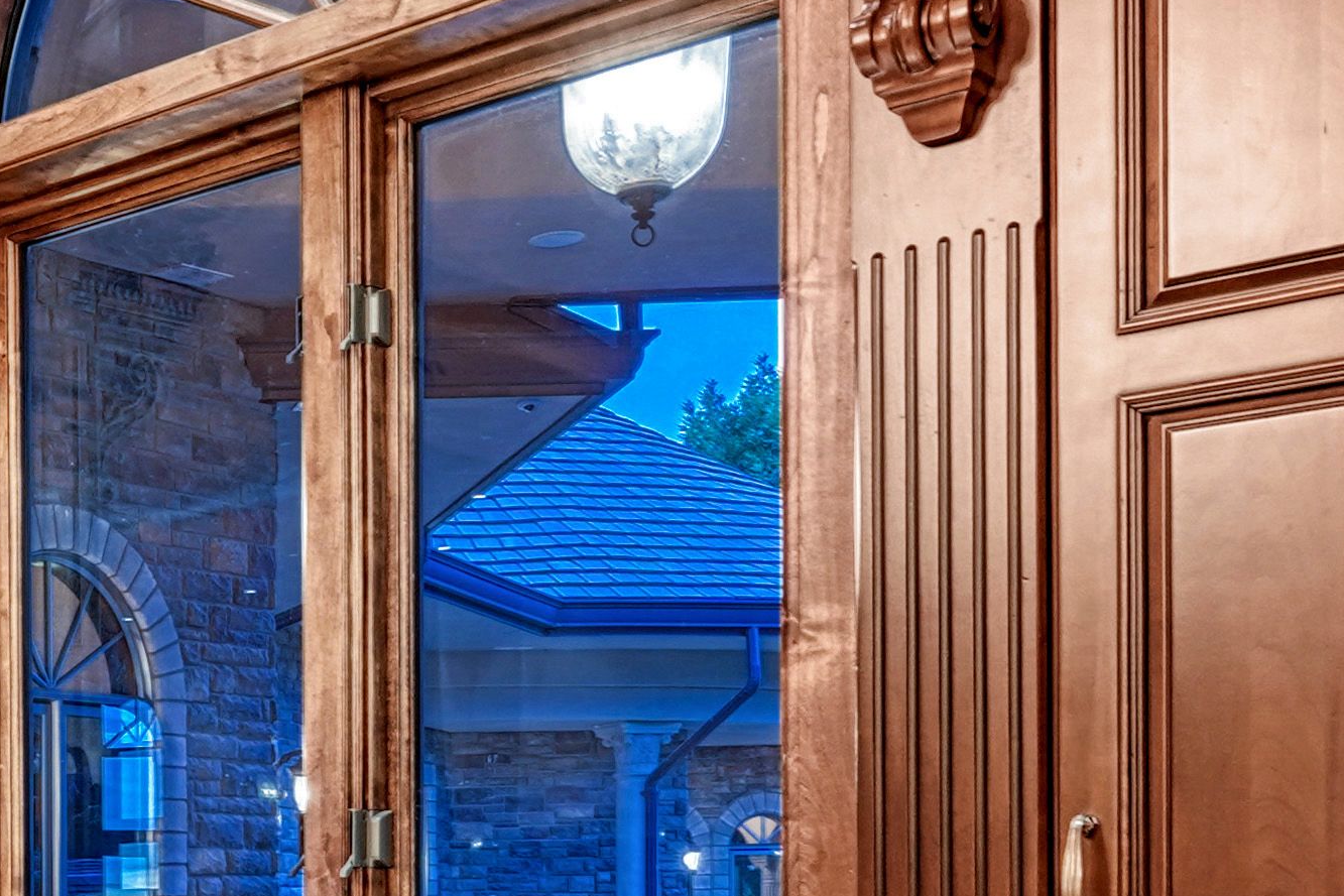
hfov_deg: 27.4
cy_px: 968
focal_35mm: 63
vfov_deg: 20.6
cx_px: -334
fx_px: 2352
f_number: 7.1
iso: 800
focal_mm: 14
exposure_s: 1
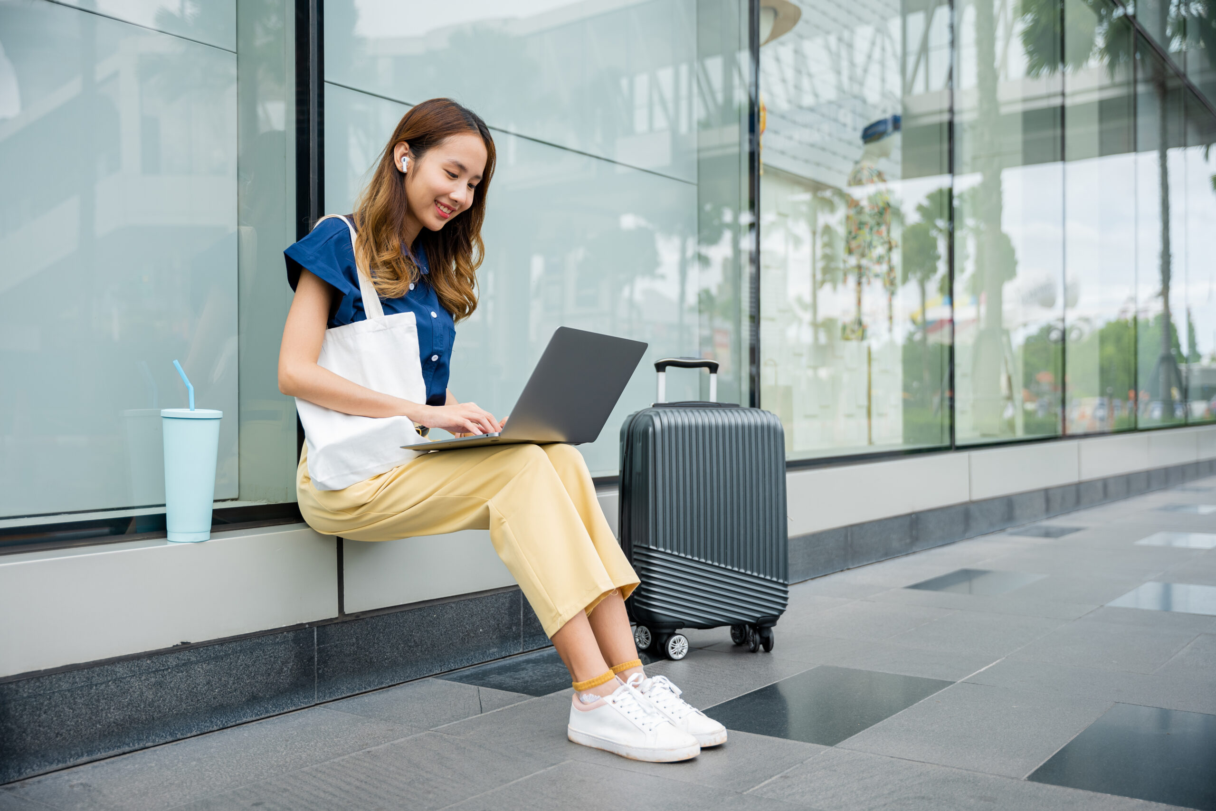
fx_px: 1216
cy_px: 406
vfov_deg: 36.9
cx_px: 608
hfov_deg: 53.1
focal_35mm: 36
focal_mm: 36
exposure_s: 1/500
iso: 200
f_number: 2.8
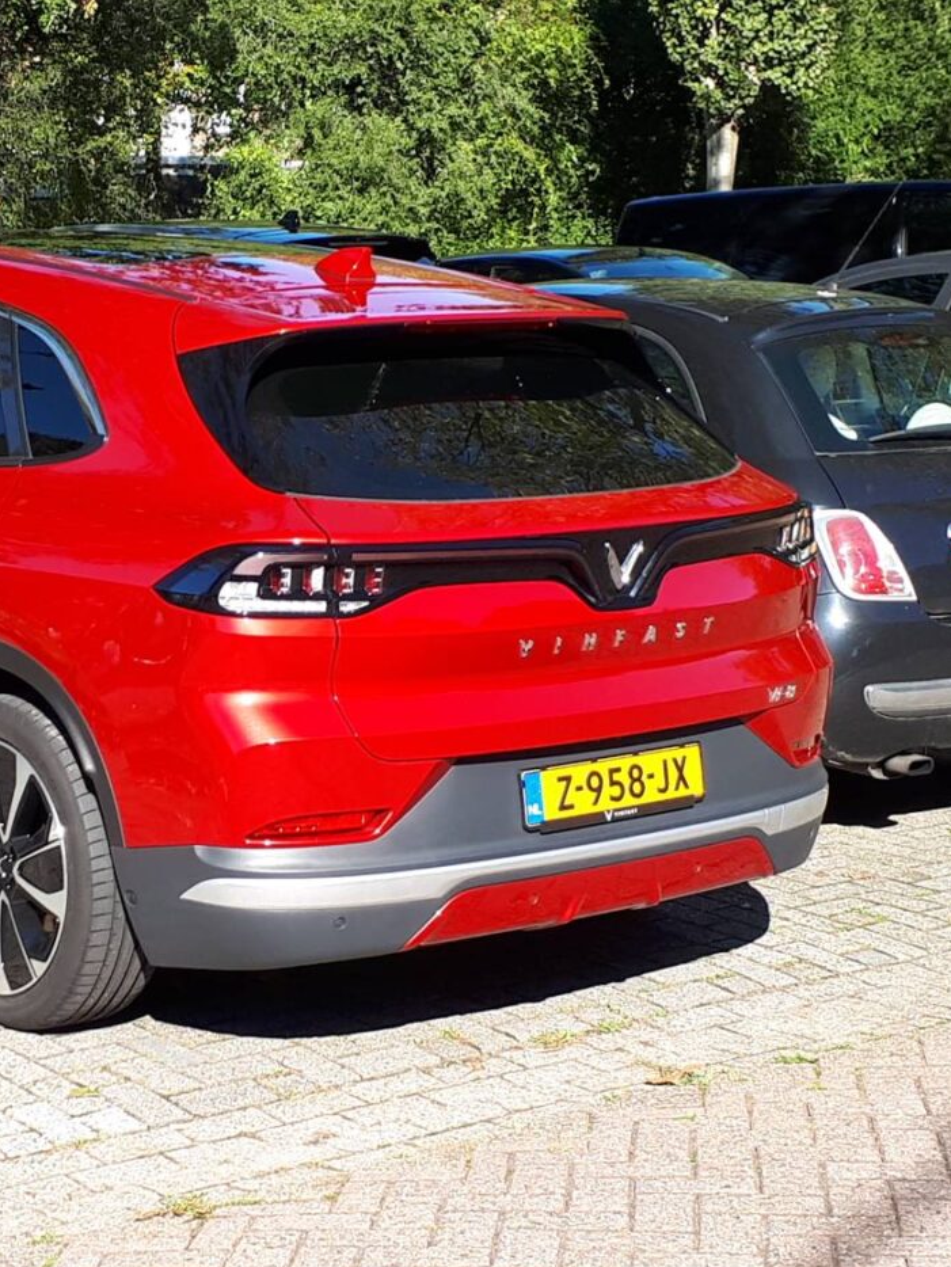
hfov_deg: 37.3
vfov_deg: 50.1
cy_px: 650
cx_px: 187
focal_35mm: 37
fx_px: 1355
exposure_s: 1/513
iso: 40
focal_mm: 3.6
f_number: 1.9
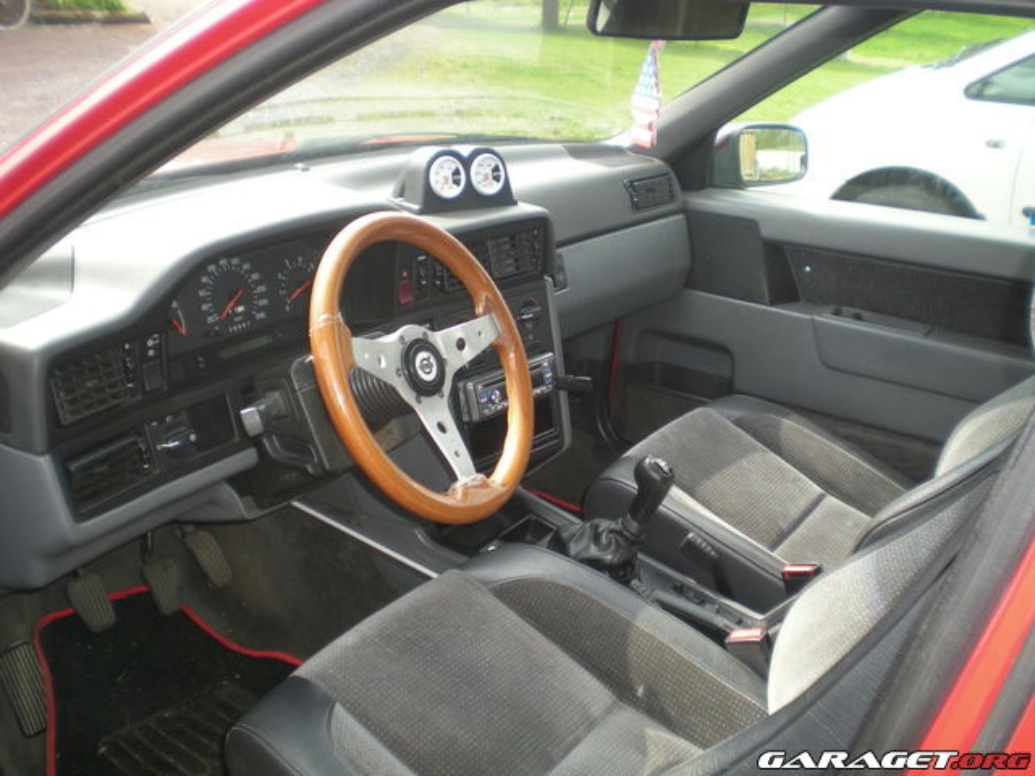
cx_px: 518
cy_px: 388
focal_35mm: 38
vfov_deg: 37.7
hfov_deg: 49.0
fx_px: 1136
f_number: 3.1
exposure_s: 1/155
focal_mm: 6.3
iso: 62
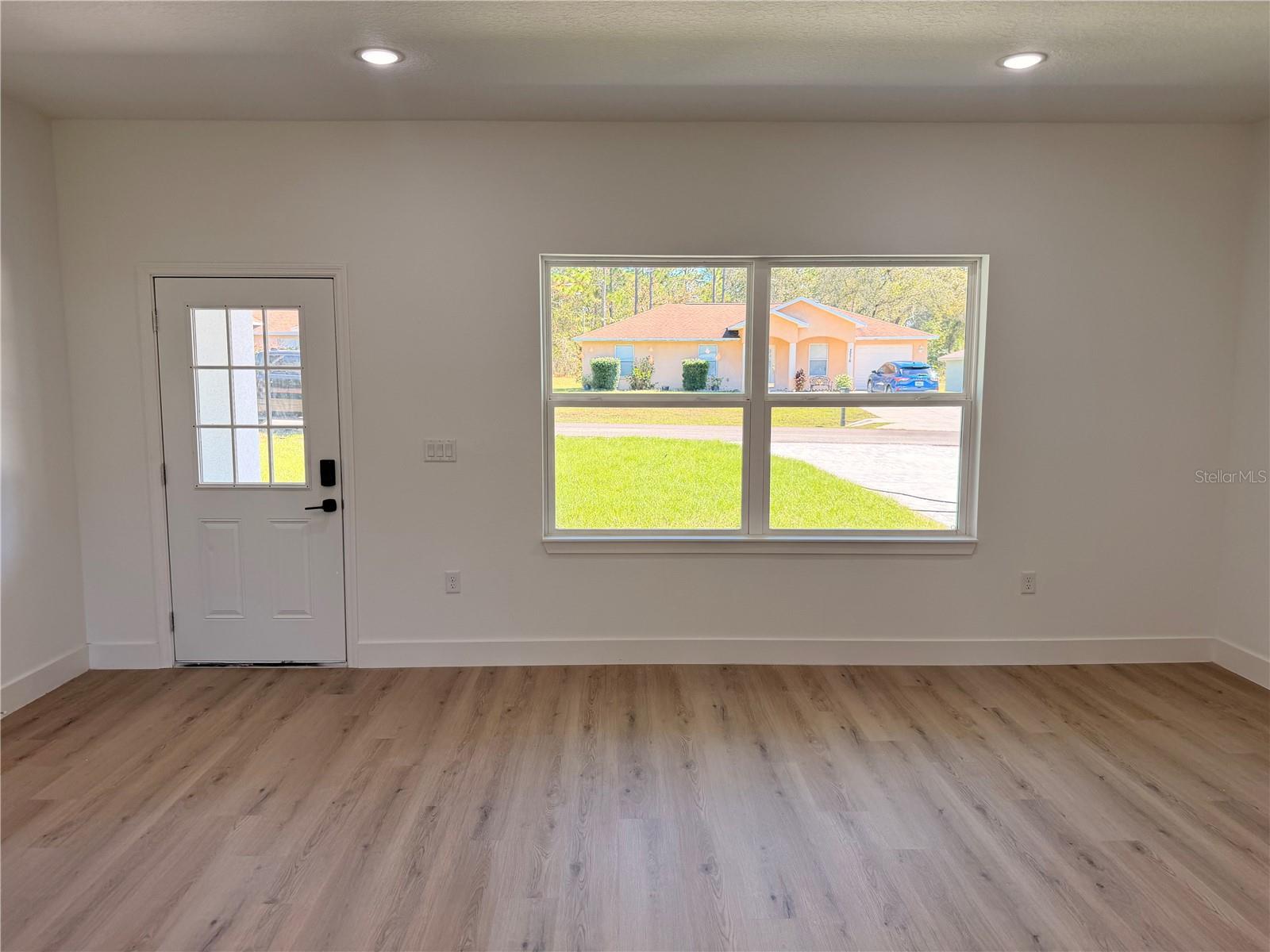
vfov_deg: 56.8
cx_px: 635
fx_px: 881
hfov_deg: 71.6
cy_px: 476
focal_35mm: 24
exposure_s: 1/201
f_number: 1.78
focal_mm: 6.76
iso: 80
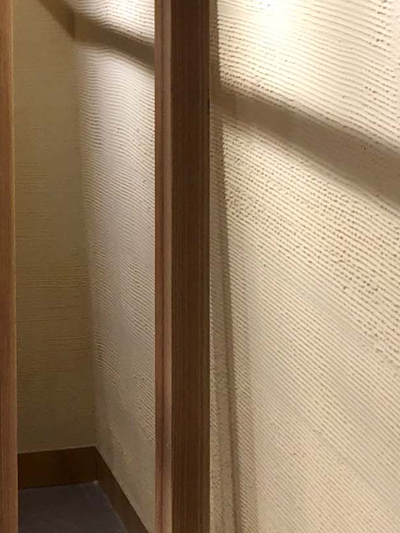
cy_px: 41
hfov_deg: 12.8
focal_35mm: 115
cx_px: 32
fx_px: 1772
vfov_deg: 16.9
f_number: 2.2
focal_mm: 4.15
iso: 32
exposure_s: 1/120
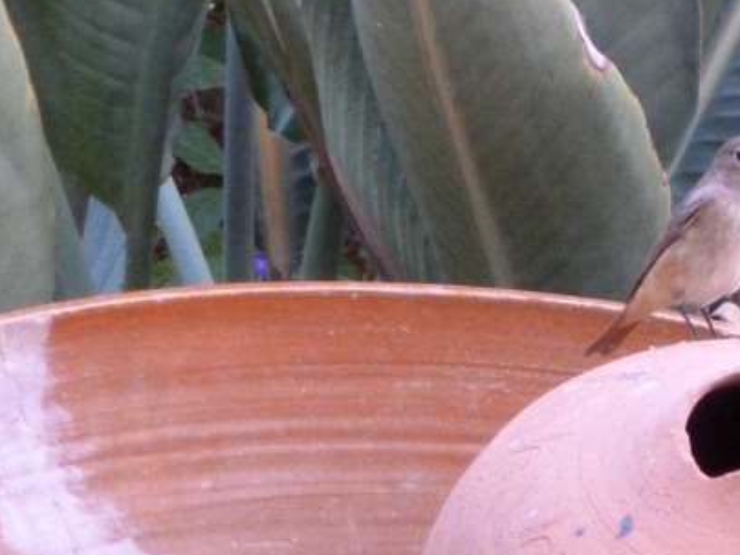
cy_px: 203
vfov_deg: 1.7
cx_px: 683
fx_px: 19047
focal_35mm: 891
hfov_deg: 2.2
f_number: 5.9
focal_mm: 68.8
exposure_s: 1/40
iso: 800
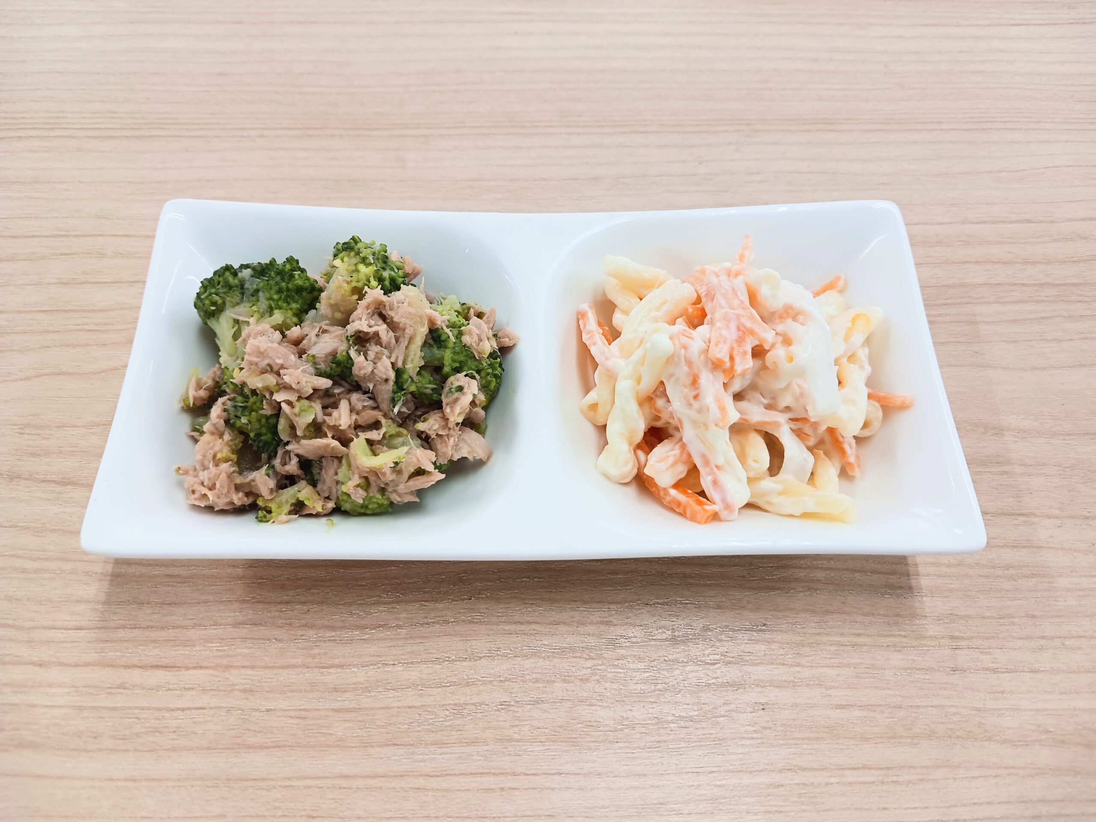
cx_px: 548
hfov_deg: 65.3
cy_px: 411
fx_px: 855
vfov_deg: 51.4
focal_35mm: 27
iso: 125
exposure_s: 1/60
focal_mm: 4
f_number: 1.8
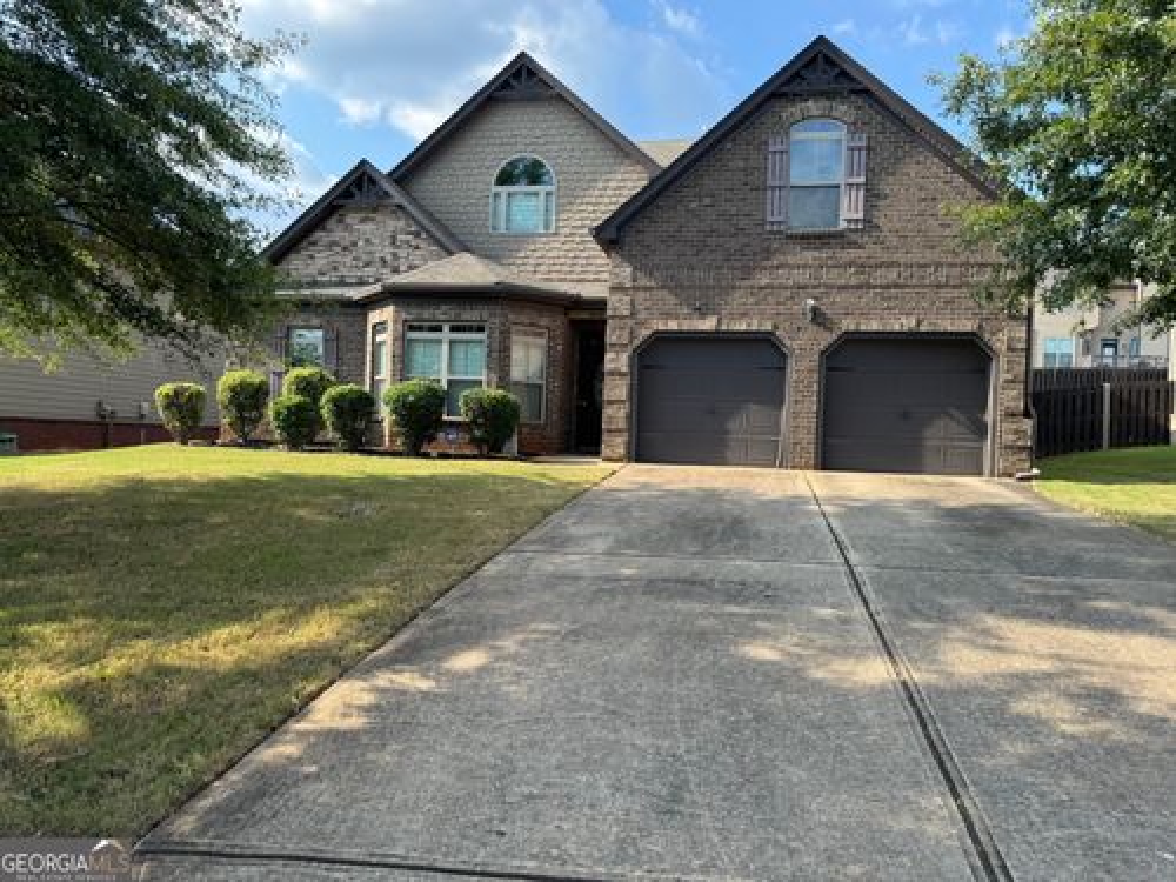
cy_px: 441
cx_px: 588
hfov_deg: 71.6
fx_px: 815
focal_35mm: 24
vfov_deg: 56.8
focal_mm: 6.76
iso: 80
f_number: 1.78
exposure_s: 1/1010
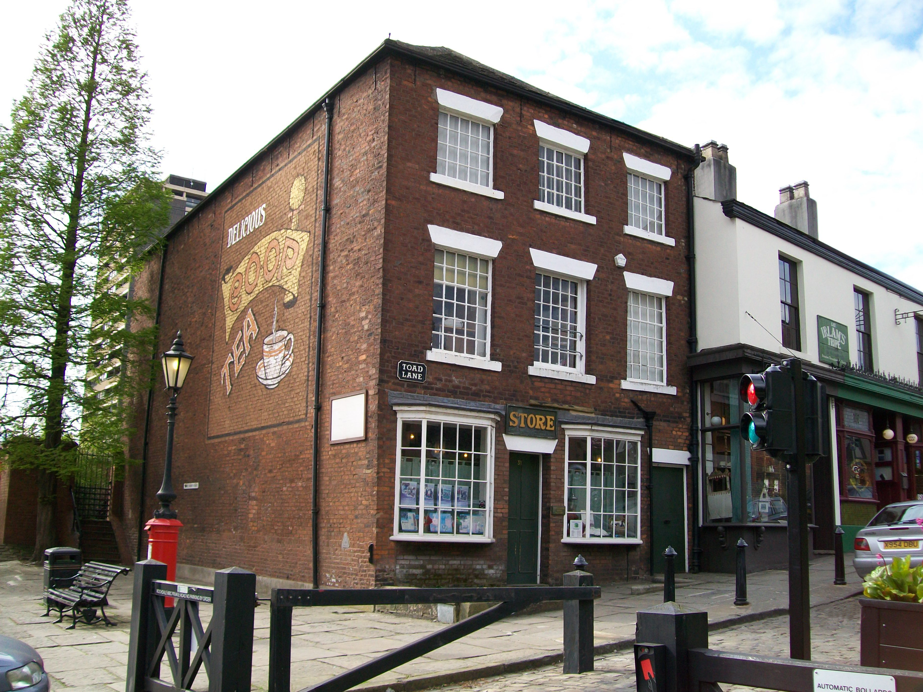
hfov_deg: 54.0
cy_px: 346
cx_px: 462
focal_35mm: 34
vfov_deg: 41.8
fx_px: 907
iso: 64
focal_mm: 6.1
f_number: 2.7
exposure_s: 1/500
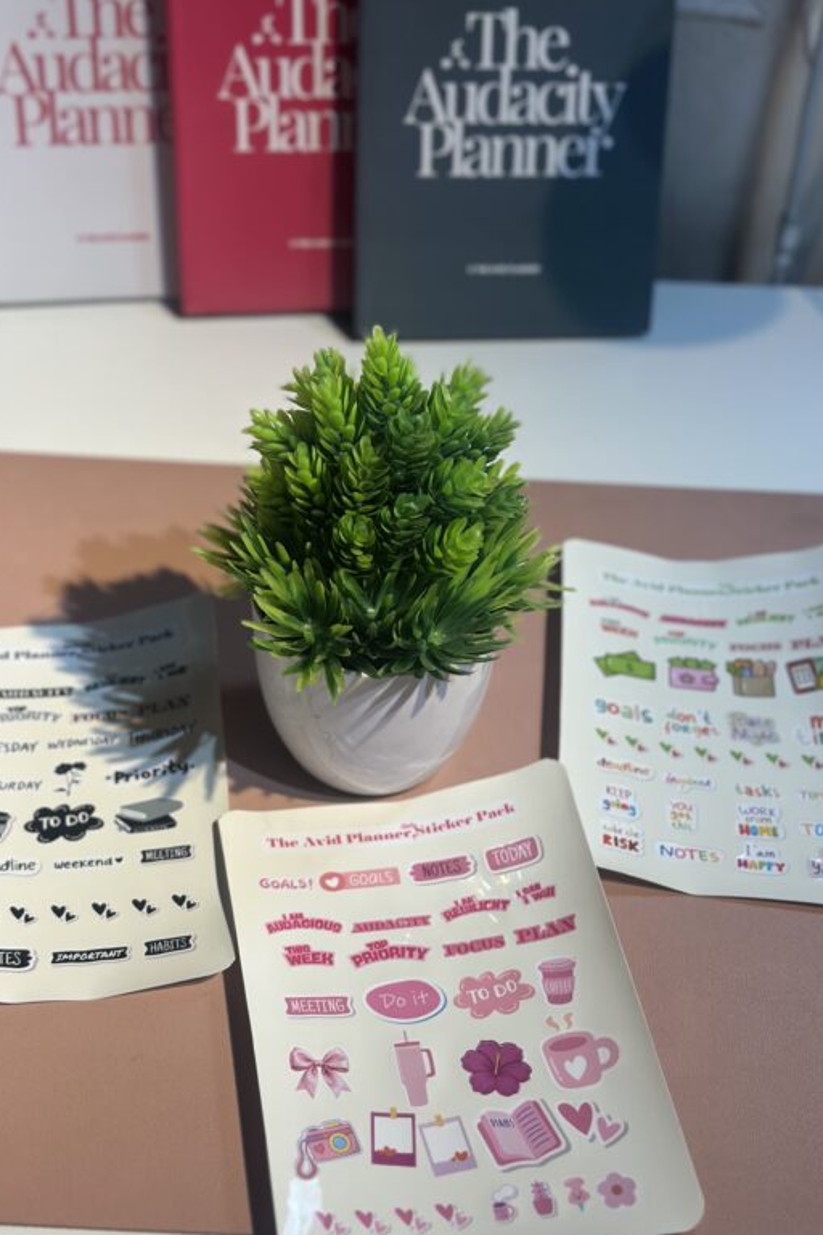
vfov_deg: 38.2
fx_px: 1783
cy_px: 629
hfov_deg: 26.0
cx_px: 394
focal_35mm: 52
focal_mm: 6.86
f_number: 1.78
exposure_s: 1/269
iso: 80
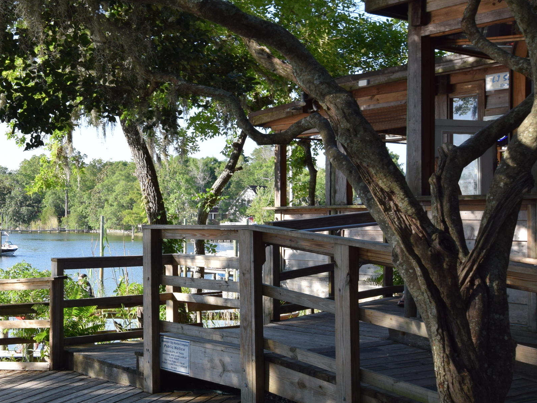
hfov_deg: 34.8
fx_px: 838
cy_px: 203
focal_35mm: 54
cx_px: 140
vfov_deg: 27.0
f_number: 8
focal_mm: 20
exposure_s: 1/250
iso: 360
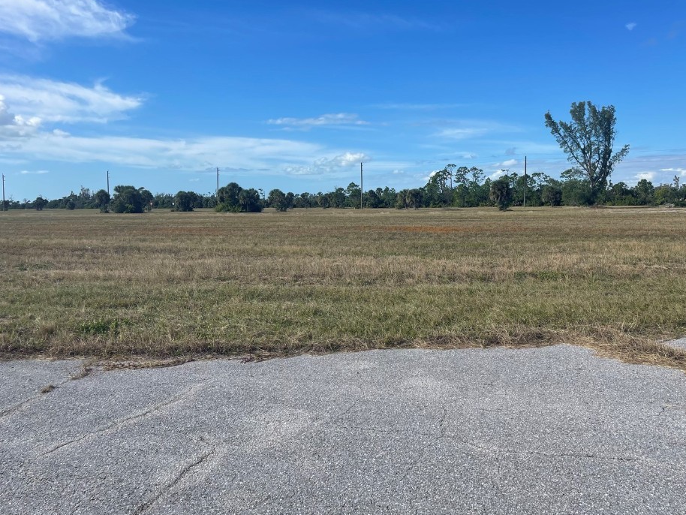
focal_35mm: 28
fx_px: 555
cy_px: 246
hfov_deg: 63.3
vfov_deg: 49.8
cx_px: 372
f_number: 1.6
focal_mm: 5.1
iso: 32
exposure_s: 1/3559
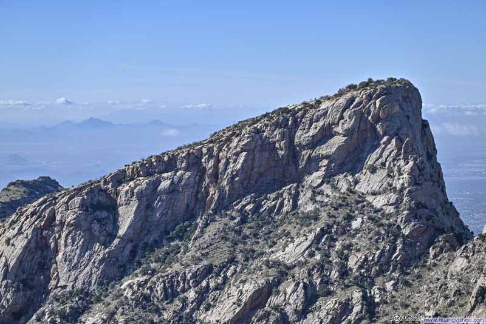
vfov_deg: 11.4
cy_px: 162
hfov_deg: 17.1
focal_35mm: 120
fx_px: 1620
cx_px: 243
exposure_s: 1/1600
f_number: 5
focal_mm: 120
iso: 100
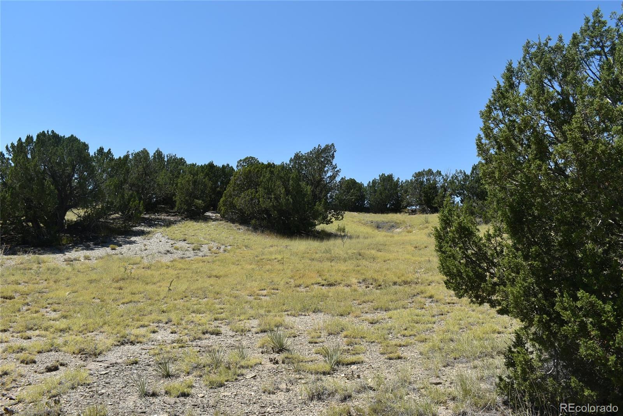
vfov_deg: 41.8
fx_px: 545
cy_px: 208
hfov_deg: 59.5
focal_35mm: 32
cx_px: 312
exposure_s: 1/320
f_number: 9
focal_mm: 21
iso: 100
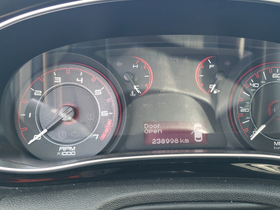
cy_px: 92
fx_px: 267
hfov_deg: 55.1
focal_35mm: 33
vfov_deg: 42.9
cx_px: 161
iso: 50
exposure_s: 1/50
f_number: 1.5
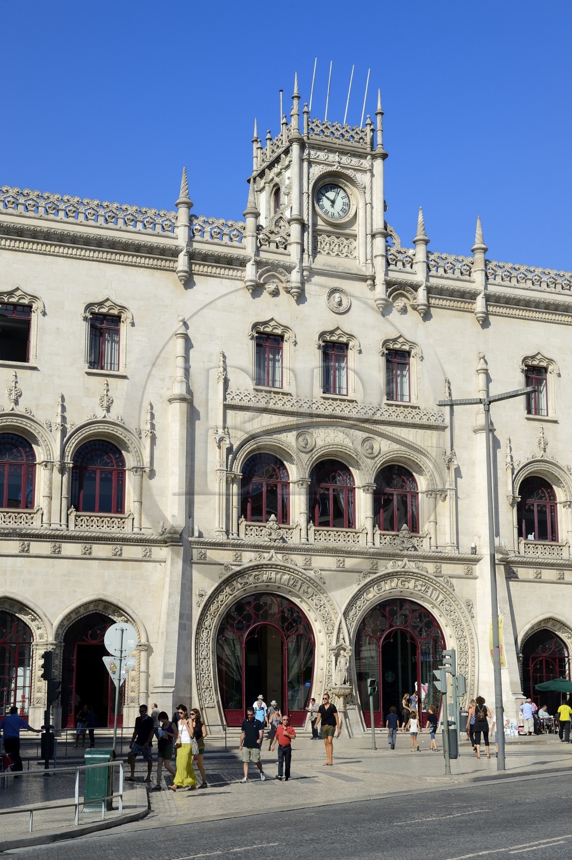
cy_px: 430
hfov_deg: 24.2
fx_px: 1337
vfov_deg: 35.7
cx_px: 286
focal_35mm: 56
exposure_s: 1/200
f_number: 16
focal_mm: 56
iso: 200
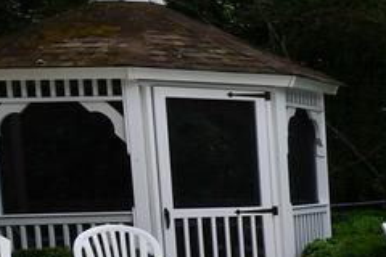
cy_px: 331
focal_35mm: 108
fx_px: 1158
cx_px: 764
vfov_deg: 12.3
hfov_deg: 15.3
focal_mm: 12
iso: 100
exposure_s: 1/400
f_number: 9
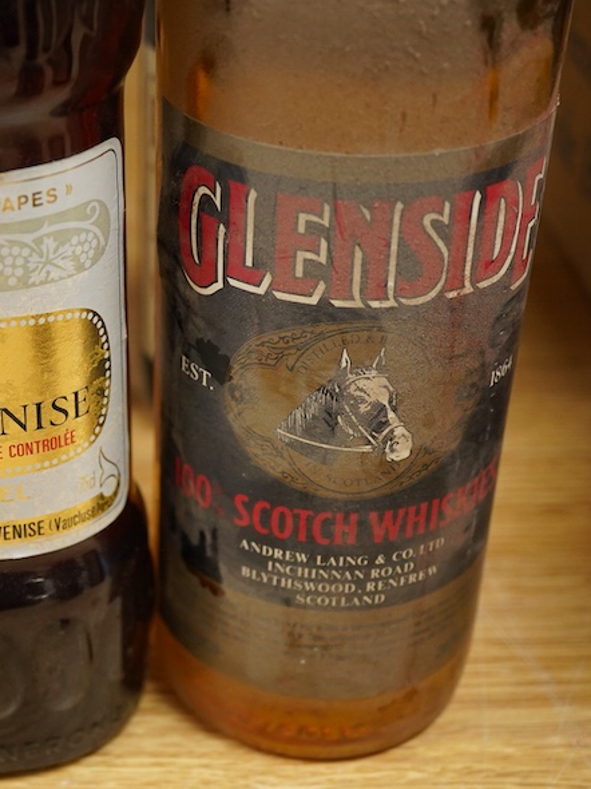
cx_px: 118
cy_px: 397
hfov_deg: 21.9
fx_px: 1504
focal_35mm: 66
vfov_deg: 29.4
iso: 1250
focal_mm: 30
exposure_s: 1/125
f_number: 5.6
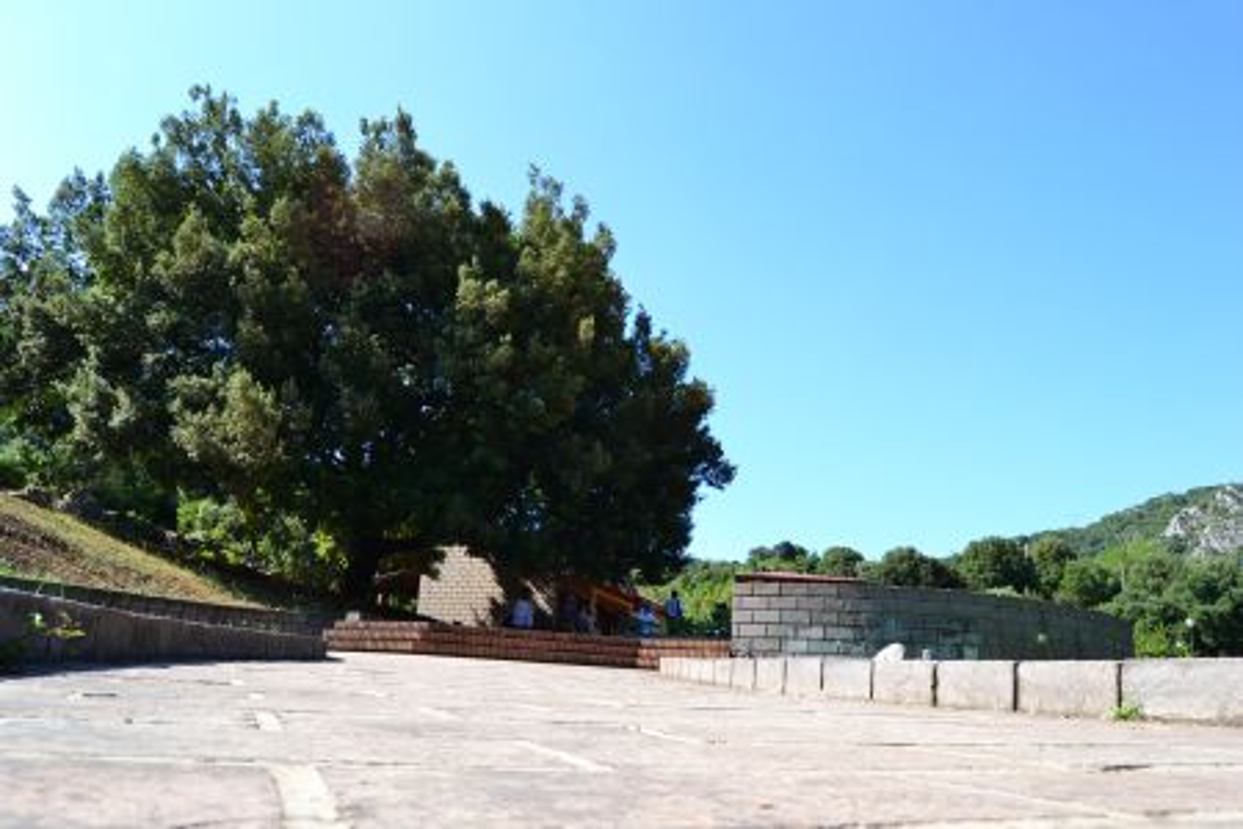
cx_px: 622
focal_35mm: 27
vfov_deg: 47.9
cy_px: 414
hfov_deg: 67.4
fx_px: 932
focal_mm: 18
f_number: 10
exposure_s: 1/250
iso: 400
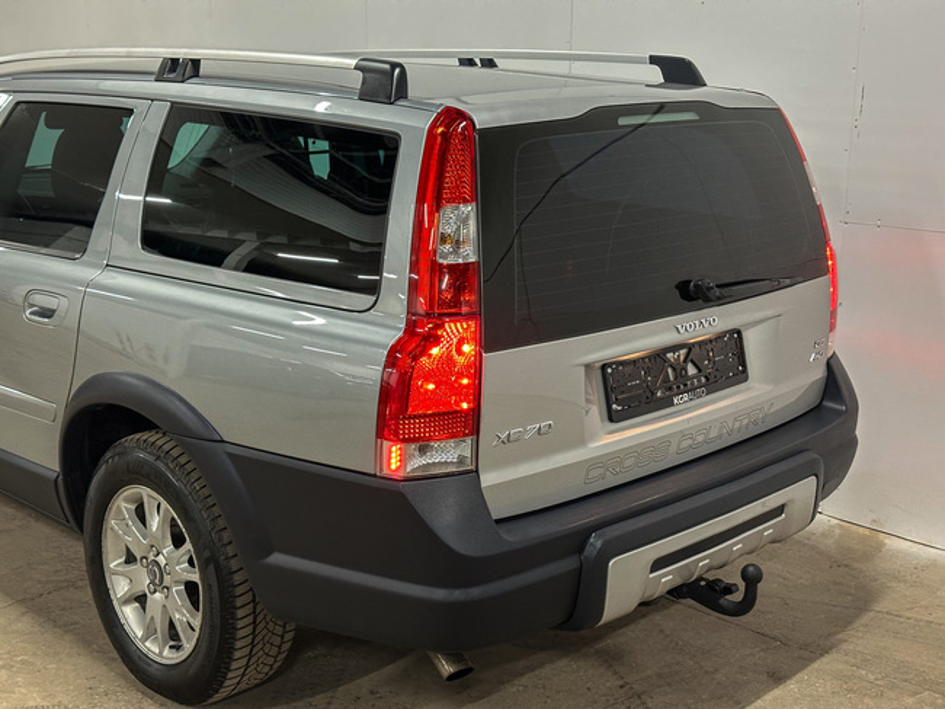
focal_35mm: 48
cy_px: 354
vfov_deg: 30.3
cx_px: 472
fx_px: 1311
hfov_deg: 39.6
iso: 250
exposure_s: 1/50
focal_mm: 6.86
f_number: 1.78
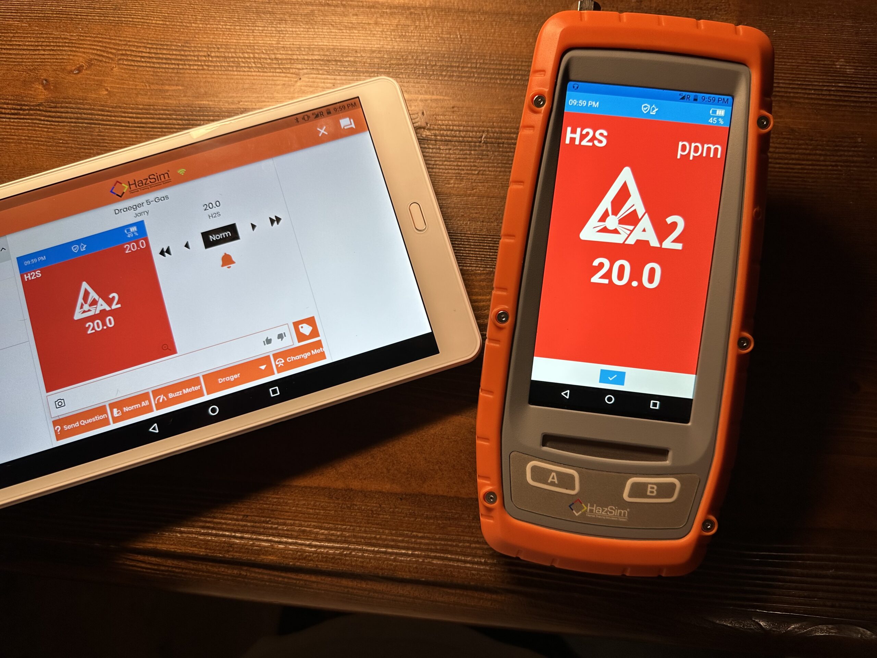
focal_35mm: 24
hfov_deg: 71.6
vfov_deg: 56.8
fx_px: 608
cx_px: 438
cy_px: 329
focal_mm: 6.86
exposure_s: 1/121
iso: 80
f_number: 1.78
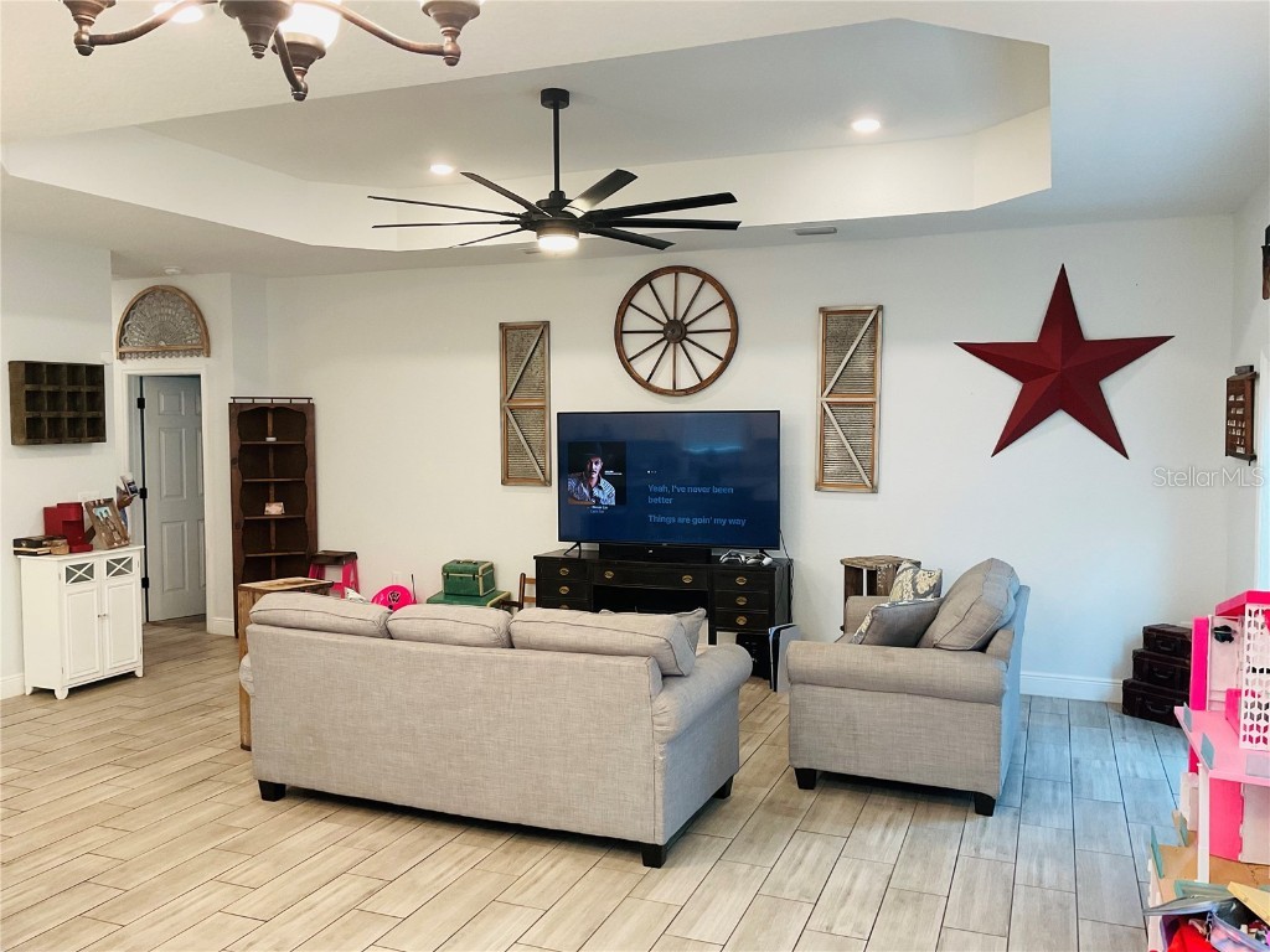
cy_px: 476
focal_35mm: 29
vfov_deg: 48.2
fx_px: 1064
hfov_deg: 61.7
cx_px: 635
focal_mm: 3
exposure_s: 1/60
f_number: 1.8
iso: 80
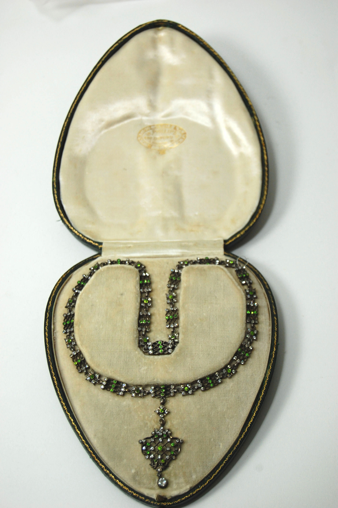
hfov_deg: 17.5
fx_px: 1100
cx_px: 169
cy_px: 254
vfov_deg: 26.0
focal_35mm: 78
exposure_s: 1/125
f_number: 5.6
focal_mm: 52
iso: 360
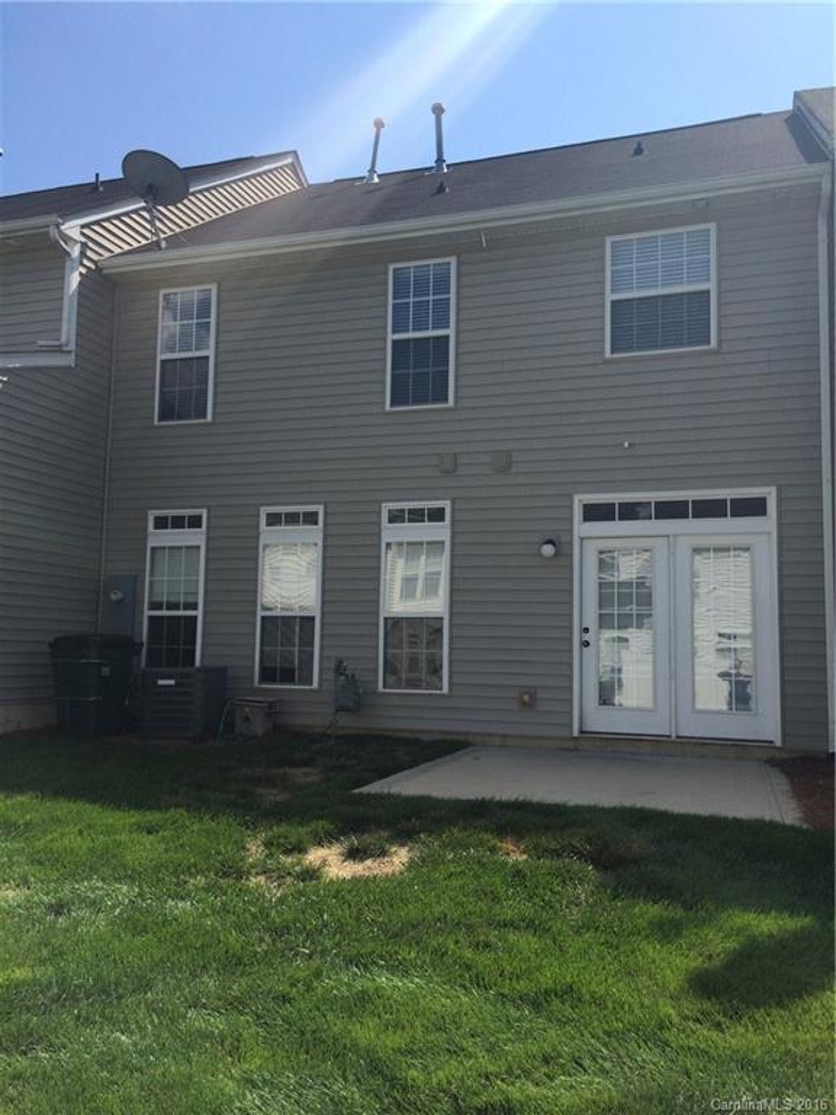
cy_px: 558
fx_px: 966
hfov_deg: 46.8
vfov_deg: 60.0
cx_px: 418
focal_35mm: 30
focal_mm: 4.12
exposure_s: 1/2564
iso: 40
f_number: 2.2
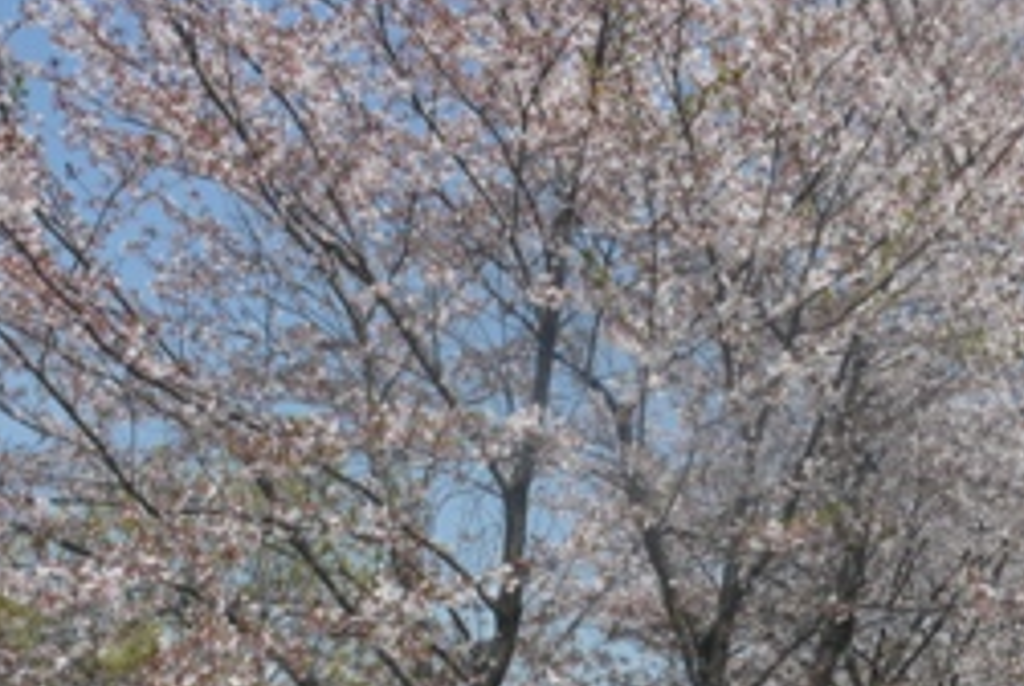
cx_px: 881
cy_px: 527
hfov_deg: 30.7
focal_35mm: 63
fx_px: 1794
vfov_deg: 21.4
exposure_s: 1/320
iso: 100
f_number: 7.1
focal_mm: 17
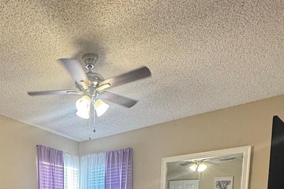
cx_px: 76
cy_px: 255
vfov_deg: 29.8
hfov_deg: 53.6
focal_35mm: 34
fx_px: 268
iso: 200
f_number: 2.2
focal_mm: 2.22
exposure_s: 1/60
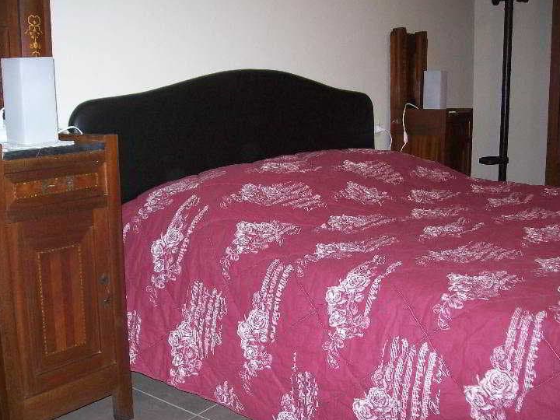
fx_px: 647
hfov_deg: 46.7
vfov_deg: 35.9
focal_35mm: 40
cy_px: 194
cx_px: 254
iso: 200
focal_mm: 6
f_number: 2.7
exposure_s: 1/64
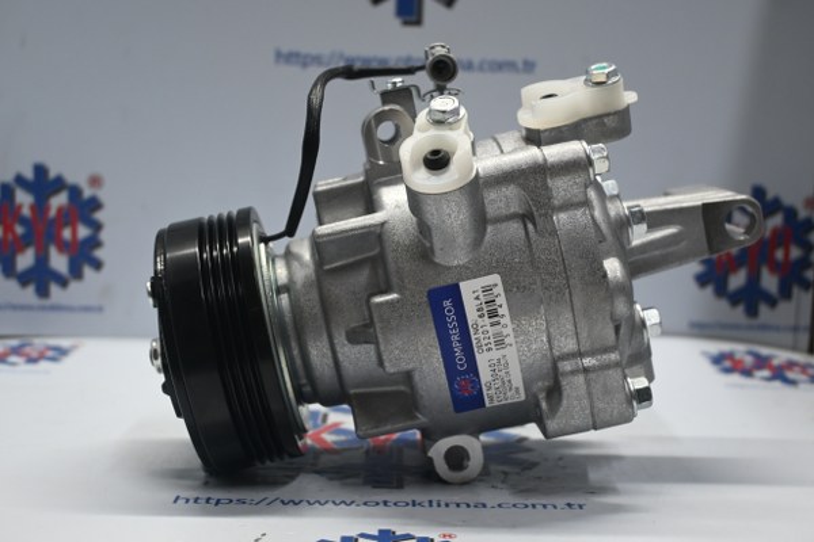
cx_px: 407
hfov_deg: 37.9
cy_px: 271
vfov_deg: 25.8
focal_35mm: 52
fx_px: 1187
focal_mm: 35
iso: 800
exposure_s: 1/60
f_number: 5.3
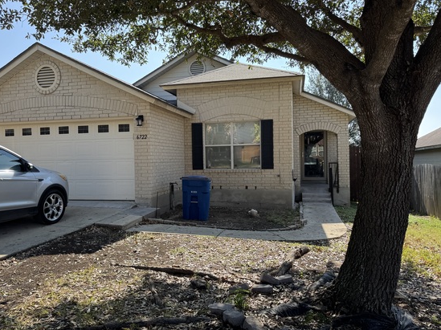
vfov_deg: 49.7
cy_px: 165
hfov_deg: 63.4
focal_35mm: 28
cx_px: 202
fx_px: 356
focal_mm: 6.76
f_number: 1.78
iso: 80
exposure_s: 1/1366
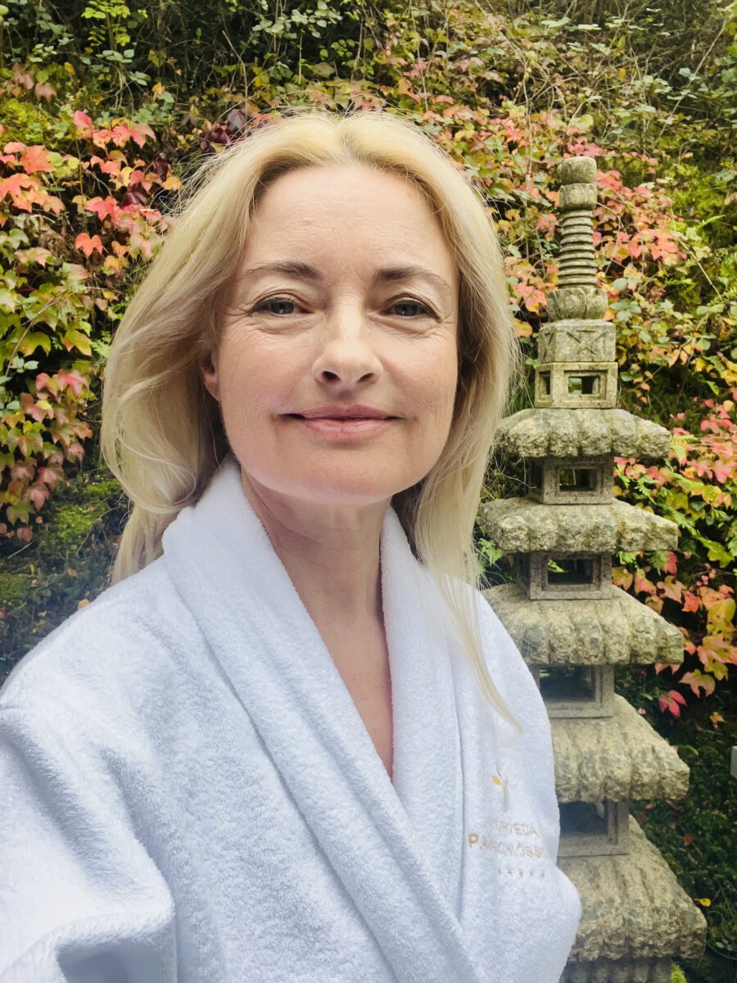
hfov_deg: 46.8
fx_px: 852
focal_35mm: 30
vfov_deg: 60.0
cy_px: 492
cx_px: 368
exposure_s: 1/121
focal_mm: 2.71
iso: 64
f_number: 2.2
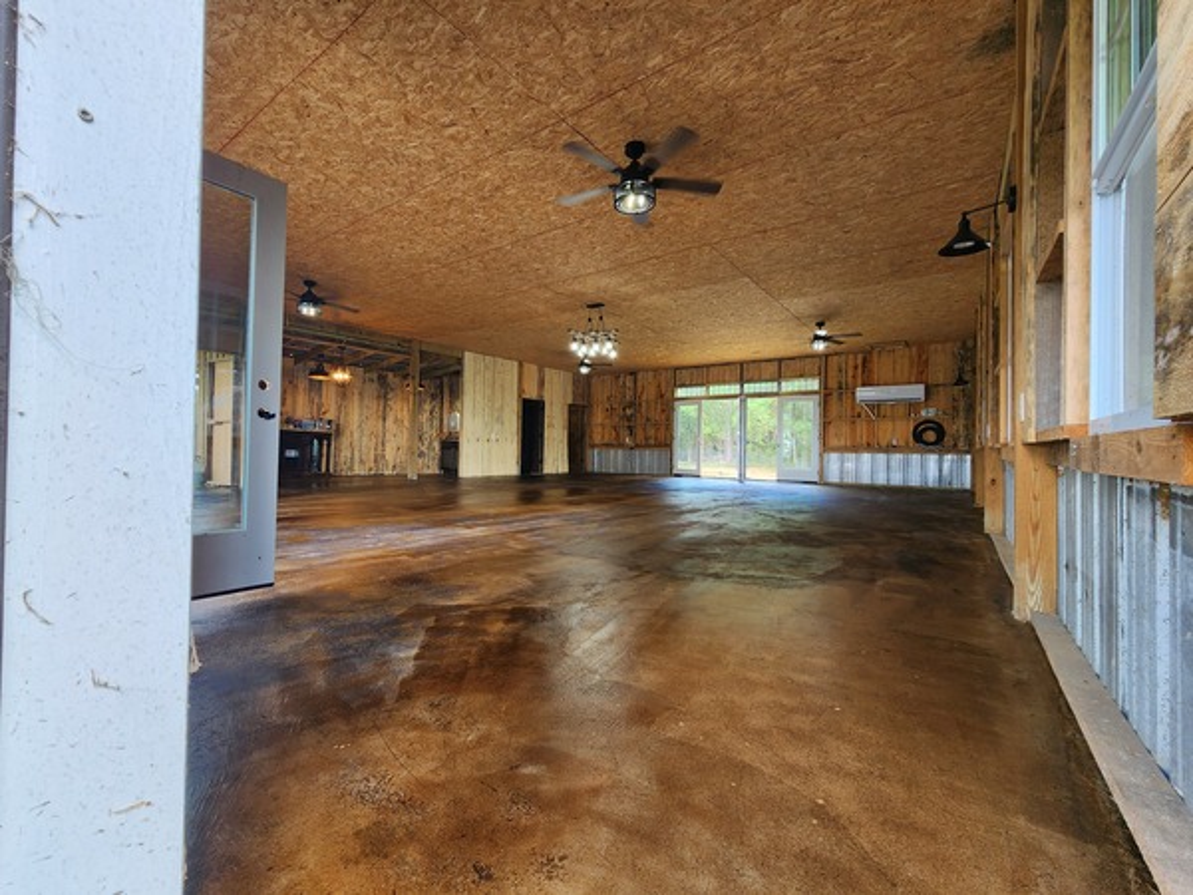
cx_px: 596
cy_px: 448
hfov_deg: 106.2
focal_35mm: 13
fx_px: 448
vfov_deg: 89.9
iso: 100
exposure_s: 1/120
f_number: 2.2
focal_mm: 2.2
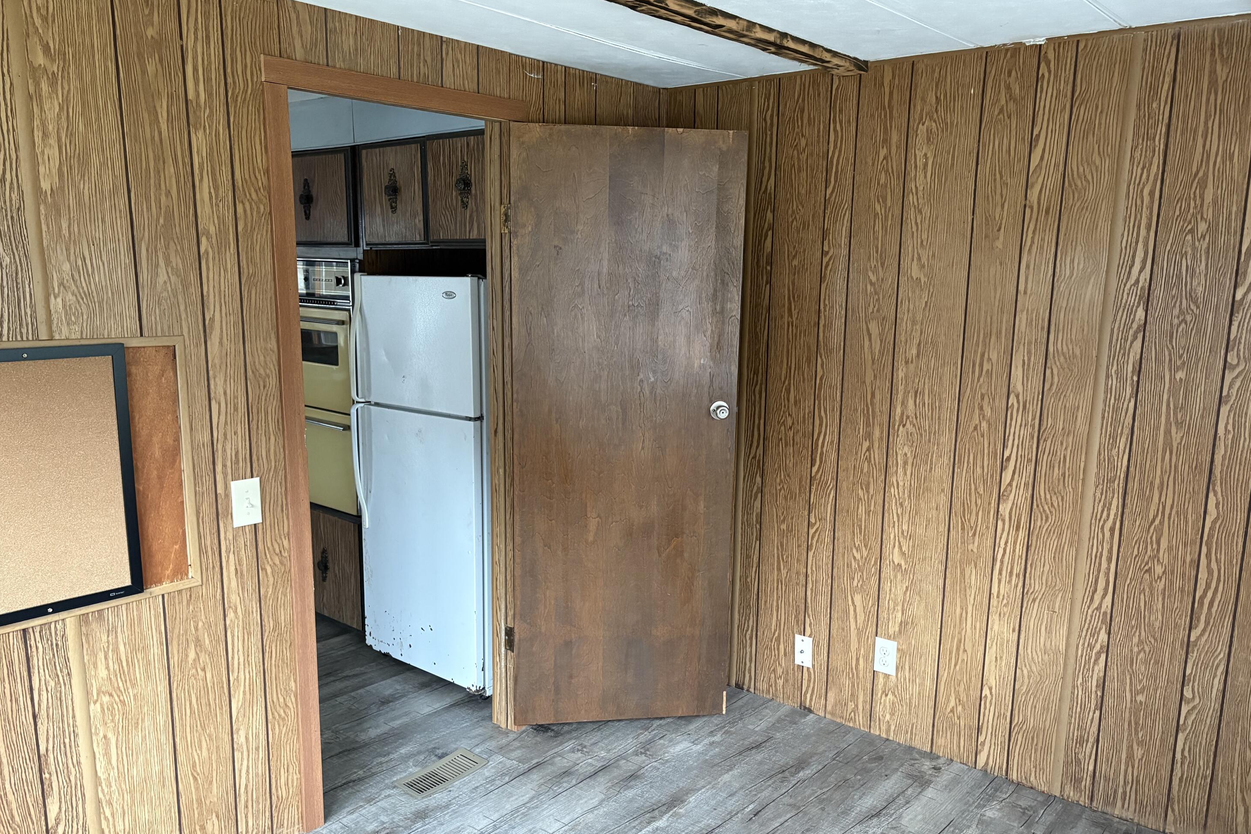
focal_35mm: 28
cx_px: 630
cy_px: 450
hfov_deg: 65.5
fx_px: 973
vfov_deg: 46.4
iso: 500
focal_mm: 5.96
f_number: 1.6
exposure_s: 1/50
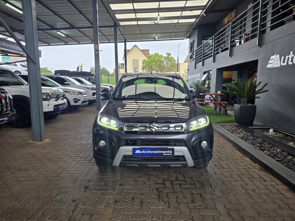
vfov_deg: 58.9
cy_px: 110
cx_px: 148
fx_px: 196
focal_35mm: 23
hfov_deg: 73.9
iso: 80
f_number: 1.7
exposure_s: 1/66
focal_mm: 6.25
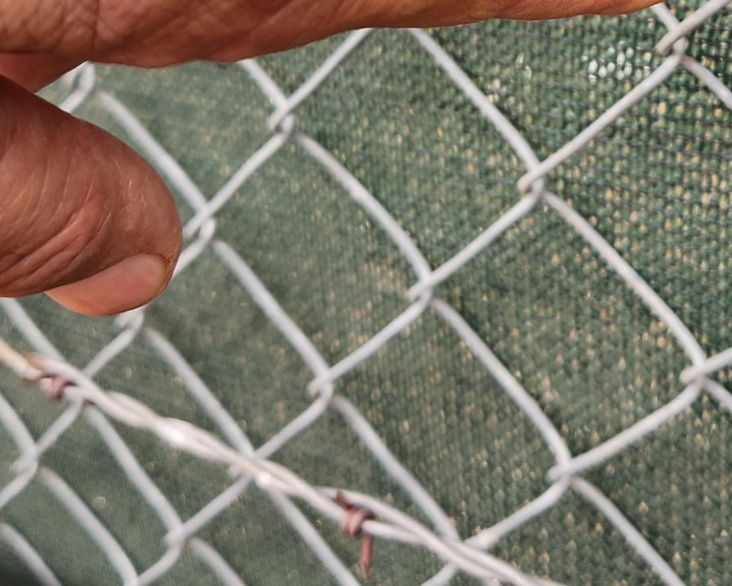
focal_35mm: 63
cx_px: 571
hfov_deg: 29.4
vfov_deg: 23.1
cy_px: -12
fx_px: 1365
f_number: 1.8
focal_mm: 5.4
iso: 20
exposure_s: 1/180
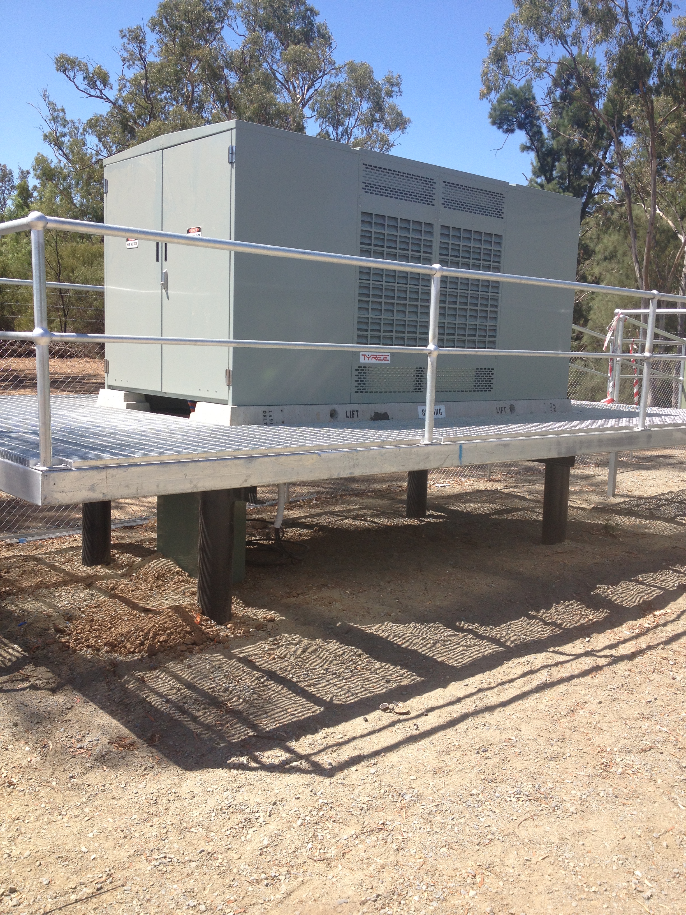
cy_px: 458
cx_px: 343
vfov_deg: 52.6
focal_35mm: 35
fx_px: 925
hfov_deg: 40.7
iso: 50
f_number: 2.4
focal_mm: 4.28
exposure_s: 1/968
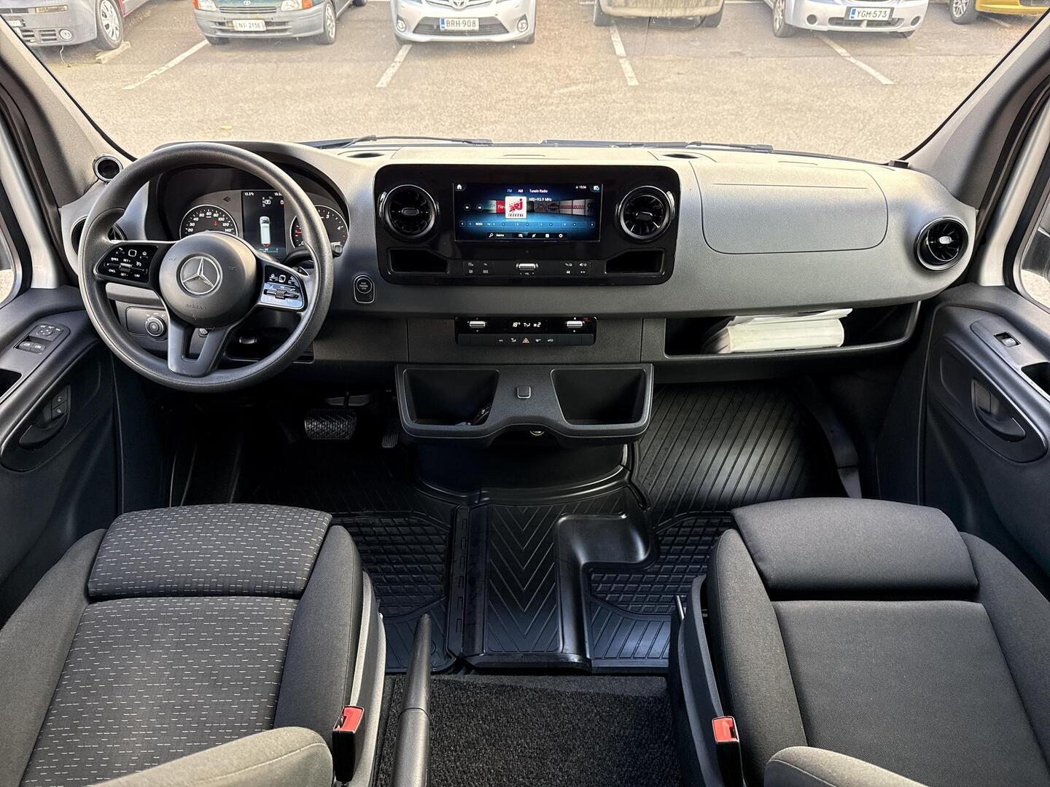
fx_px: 728
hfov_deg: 71.6
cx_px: 525
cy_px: 394
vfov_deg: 56.8
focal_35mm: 24
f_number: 1.78
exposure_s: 1/94
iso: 200
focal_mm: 6.76
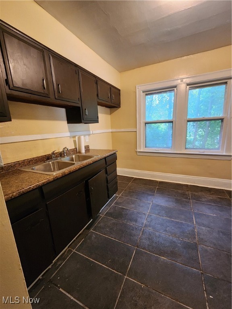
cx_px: 116
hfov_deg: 89.9
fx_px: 116
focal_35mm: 13
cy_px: 154
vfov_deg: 106.2
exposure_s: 1/30
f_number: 2.2
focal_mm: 2.2
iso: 320
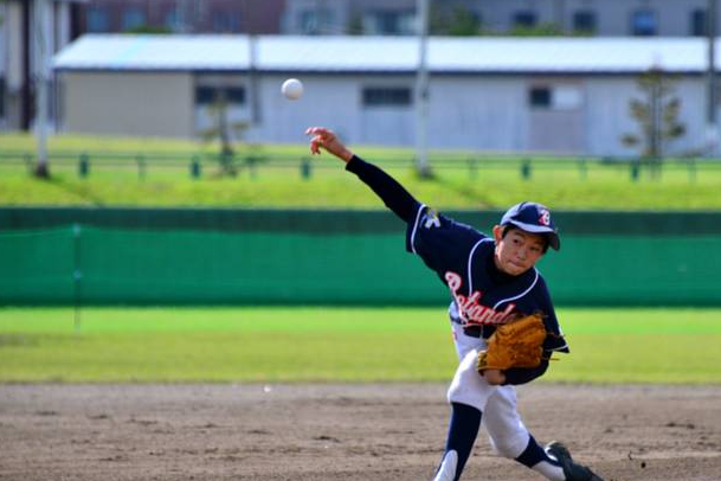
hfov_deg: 3.5
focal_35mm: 590
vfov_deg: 2.3
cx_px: 459
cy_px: 278
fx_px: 11815
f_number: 5.6
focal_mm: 300
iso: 400
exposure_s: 1/2000
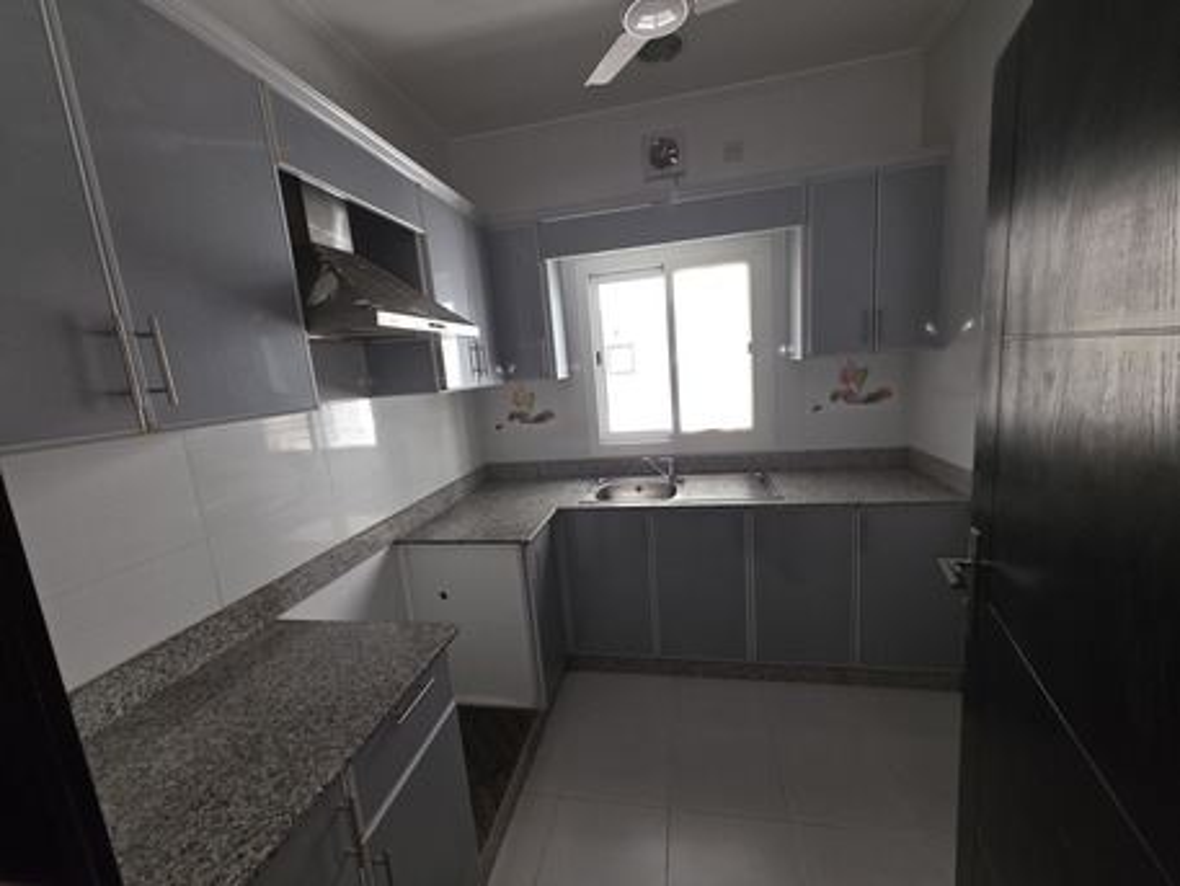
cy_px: 443
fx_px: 443
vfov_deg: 89.9
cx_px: 590
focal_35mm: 13
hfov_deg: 106.2
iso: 400
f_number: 1.9
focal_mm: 2.2
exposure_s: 1/25
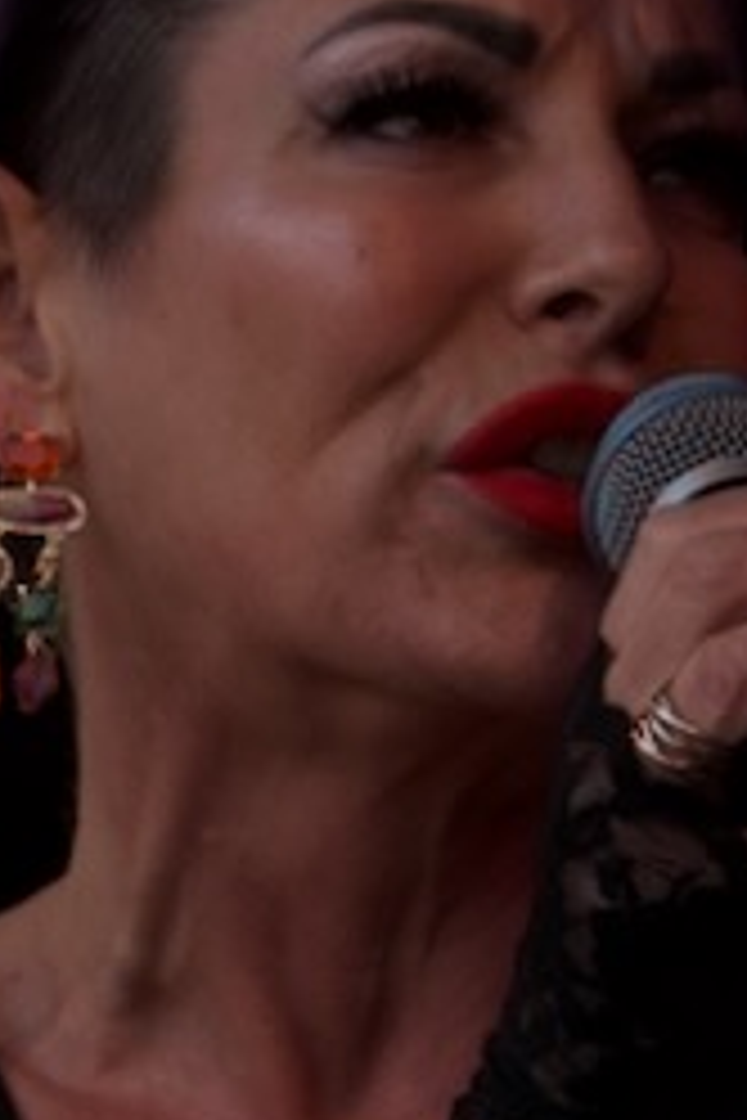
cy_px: 1903
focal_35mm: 551
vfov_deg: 3.7
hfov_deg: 2.5
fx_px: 17149
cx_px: 540
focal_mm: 39.42
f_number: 4
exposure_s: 1/400
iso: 100
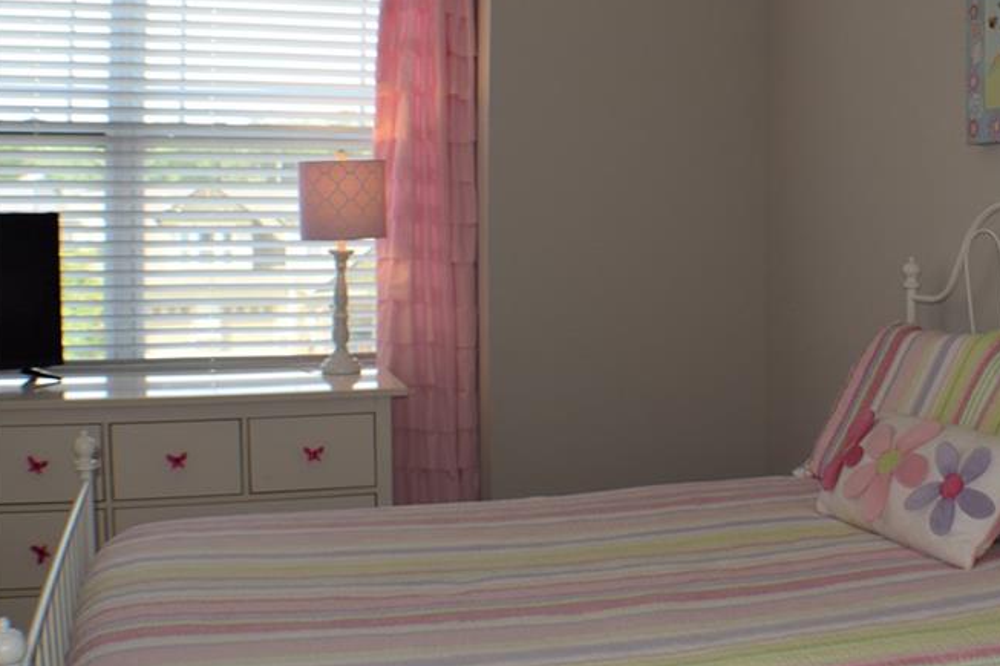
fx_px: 1632
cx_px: 775
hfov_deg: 33.2
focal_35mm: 59
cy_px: 236
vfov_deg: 23.0
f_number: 5.6
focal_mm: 25
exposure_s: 1/125
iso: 320
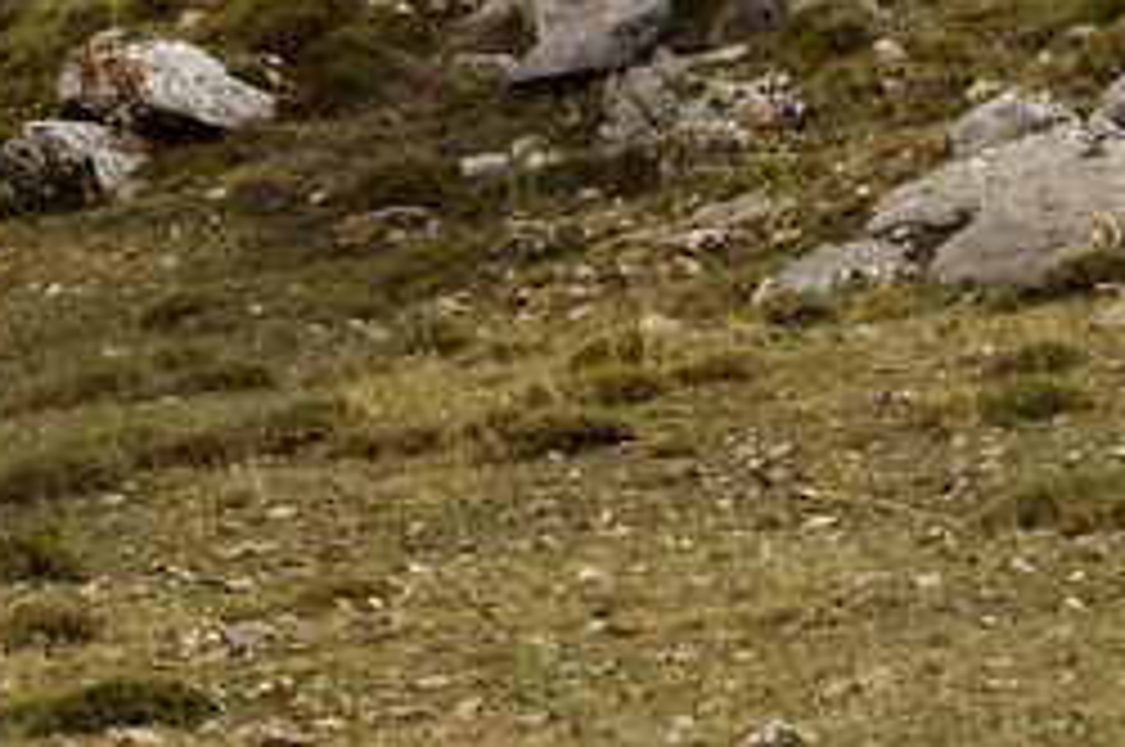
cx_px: -639
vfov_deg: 3.8
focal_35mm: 358
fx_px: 11173
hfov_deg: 5.7
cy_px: -1210
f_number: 16
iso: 400
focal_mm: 56
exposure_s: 1/250
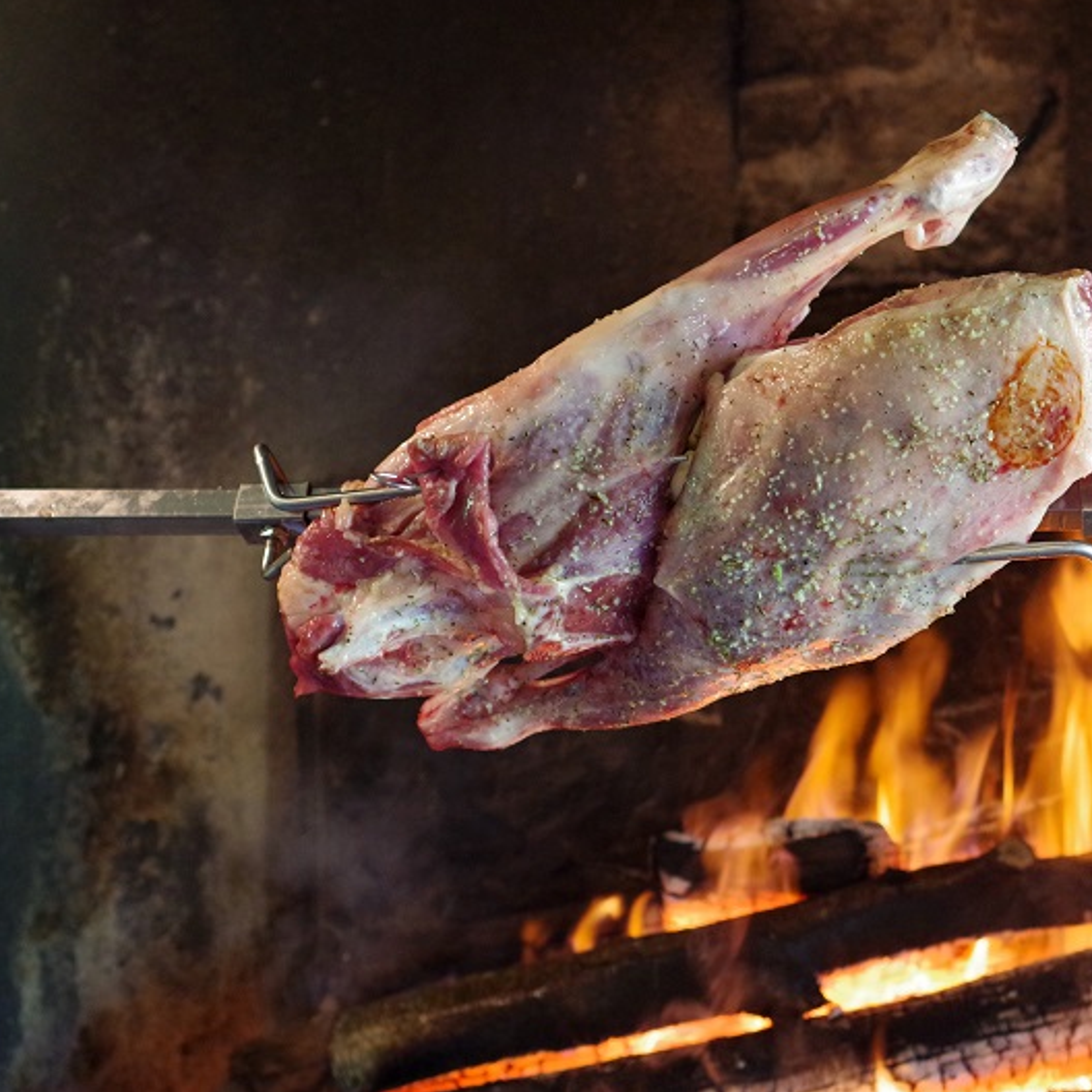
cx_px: 728
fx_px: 2391
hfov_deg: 25.6
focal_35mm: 67
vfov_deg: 25.7
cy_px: 545
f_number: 3.2
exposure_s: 1/60
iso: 3200
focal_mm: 35
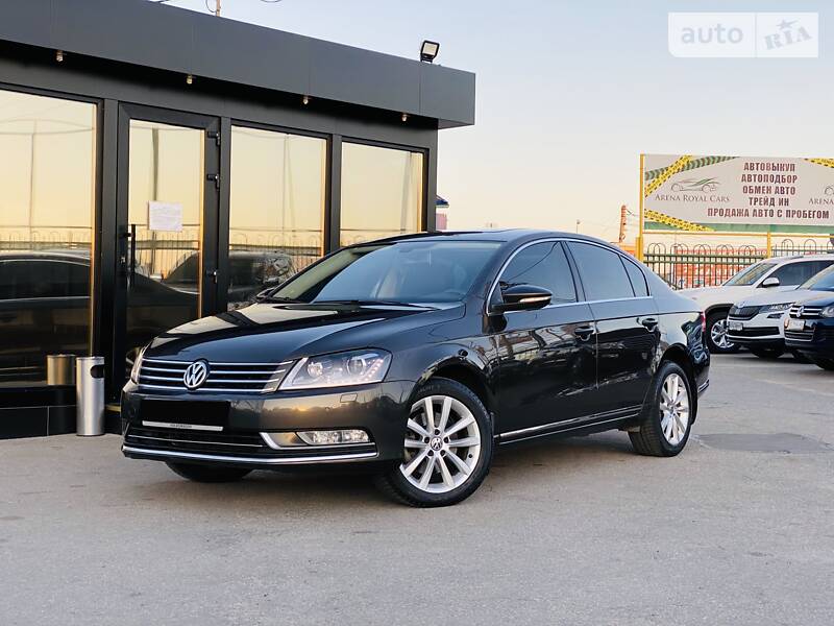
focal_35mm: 52
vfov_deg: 28.0
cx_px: 417
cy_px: 313
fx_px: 1253
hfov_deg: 36.8
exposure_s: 1/122
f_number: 2
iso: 20
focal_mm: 6
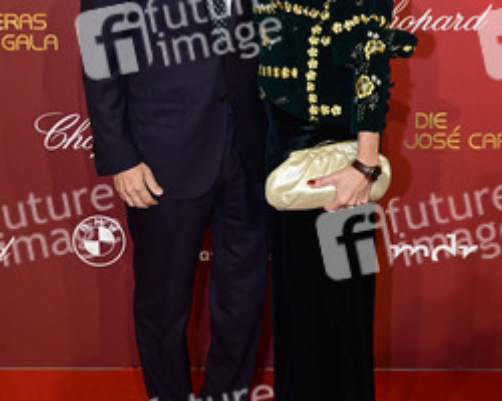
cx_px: 237
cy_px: 132
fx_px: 802
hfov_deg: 34.7
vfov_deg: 27.9
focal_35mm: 54
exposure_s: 1/200
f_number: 7.1
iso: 1600
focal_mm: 36
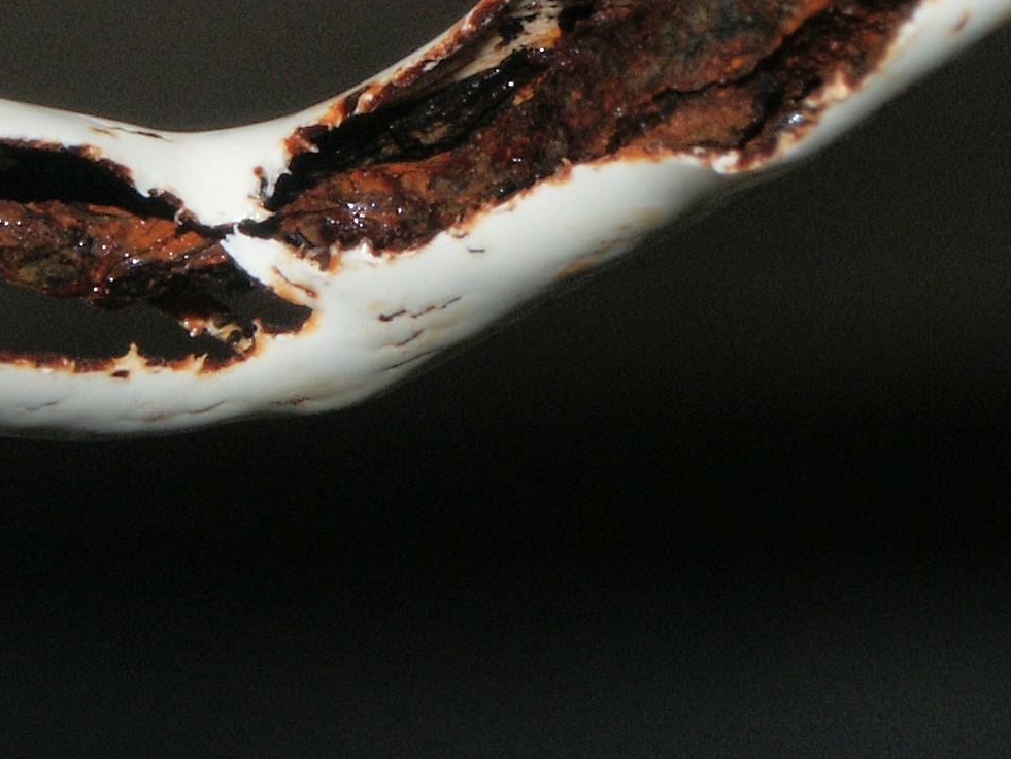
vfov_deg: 2.8
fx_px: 15247
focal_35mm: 522
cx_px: 350
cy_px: 202
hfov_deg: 3.8
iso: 100
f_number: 9.5
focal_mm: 50.69
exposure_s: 1/180
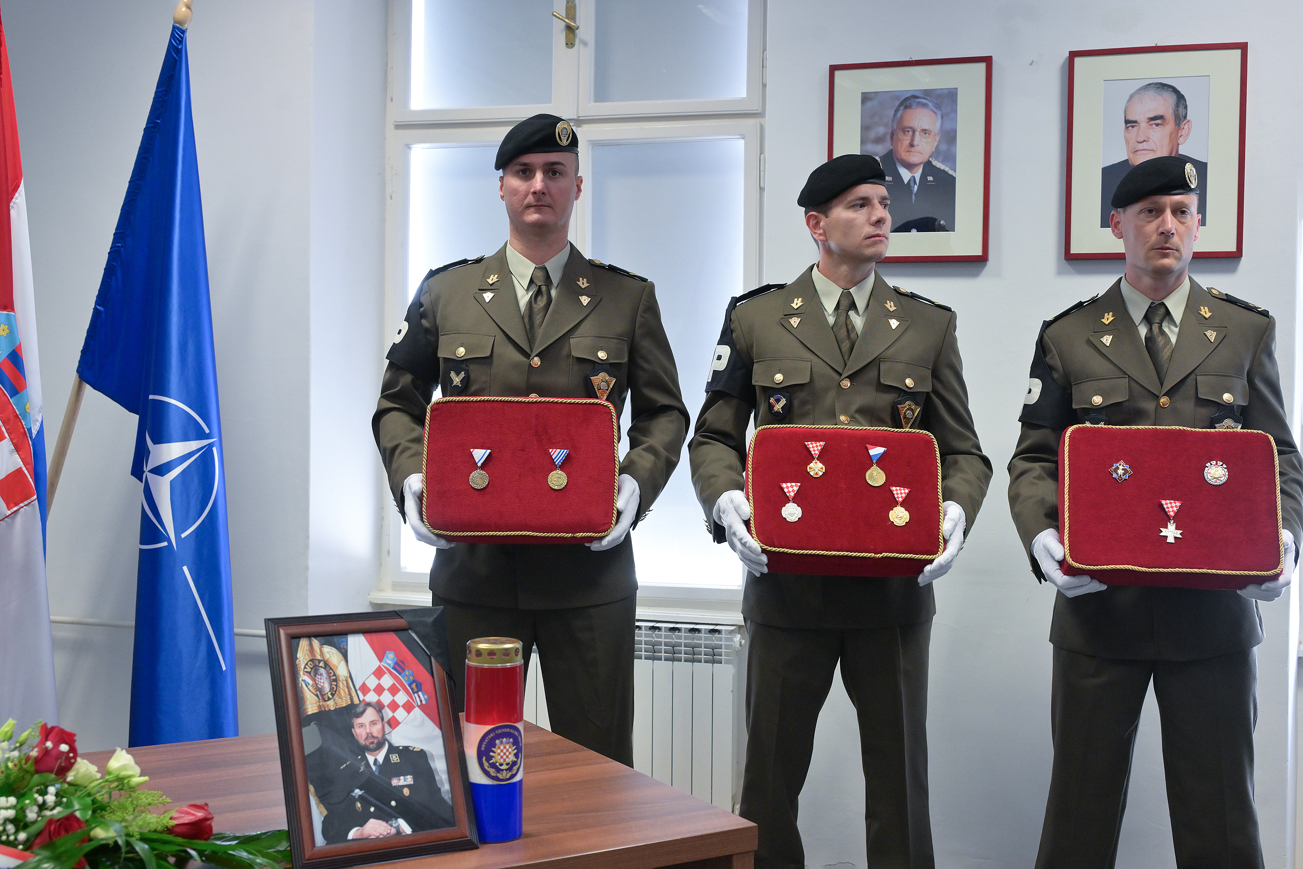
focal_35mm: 40
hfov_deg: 48.5
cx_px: 652
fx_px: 1448
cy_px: 434
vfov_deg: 33.4
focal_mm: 40
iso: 2500
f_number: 5
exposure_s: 1/125
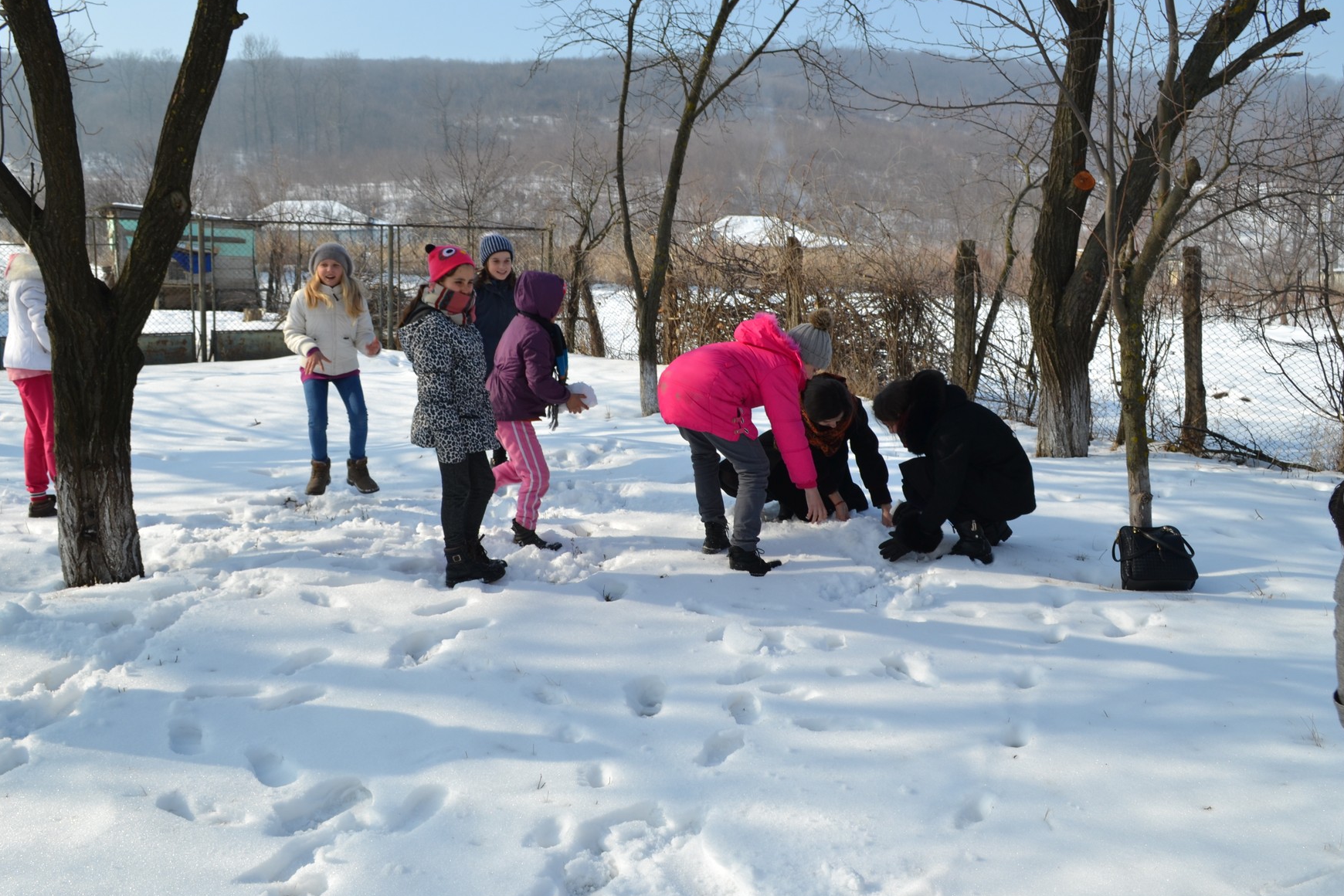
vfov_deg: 40.0
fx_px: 1232
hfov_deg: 57.2
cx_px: 664
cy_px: 433
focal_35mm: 33
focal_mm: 20
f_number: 8
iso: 100
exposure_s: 1/250
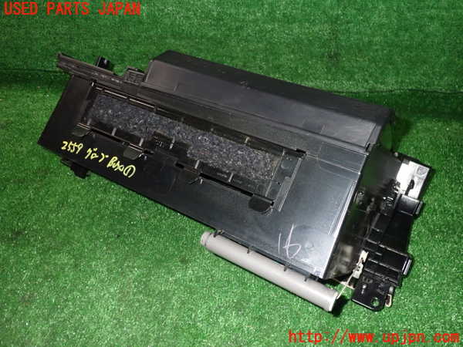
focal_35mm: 30
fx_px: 401
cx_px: 232
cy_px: 174
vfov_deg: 46.8
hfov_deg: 60.0
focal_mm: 5.4
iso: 800
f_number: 6.3
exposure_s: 1/30
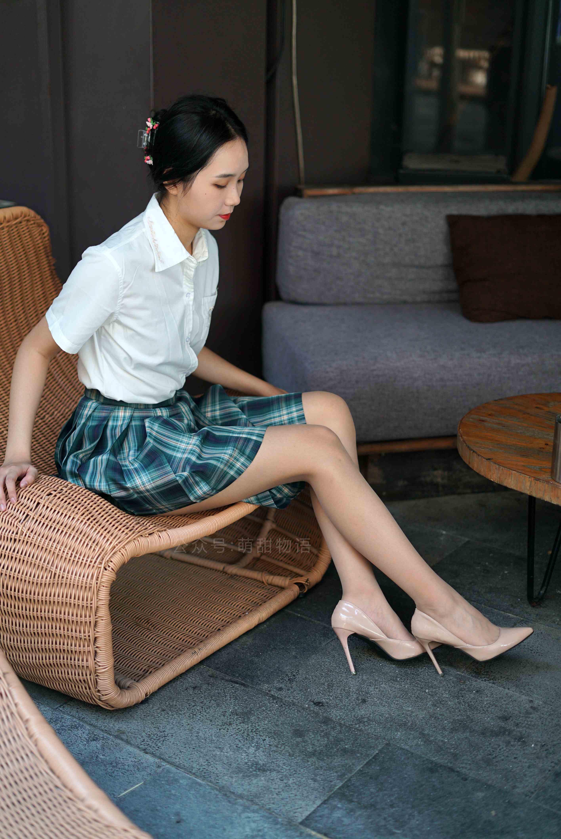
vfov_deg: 39.6
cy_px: 420
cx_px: 280
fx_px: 1167
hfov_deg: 27.0
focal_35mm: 50
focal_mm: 50
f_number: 2
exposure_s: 1/400
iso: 200
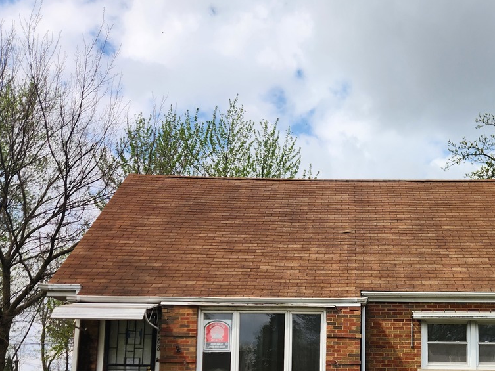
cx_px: 339
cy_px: 327
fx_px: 629
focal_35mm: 44
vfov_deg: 31.5
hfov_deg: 42.2
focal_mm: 5.4
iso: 20
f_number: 1.8
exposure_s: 1/1864
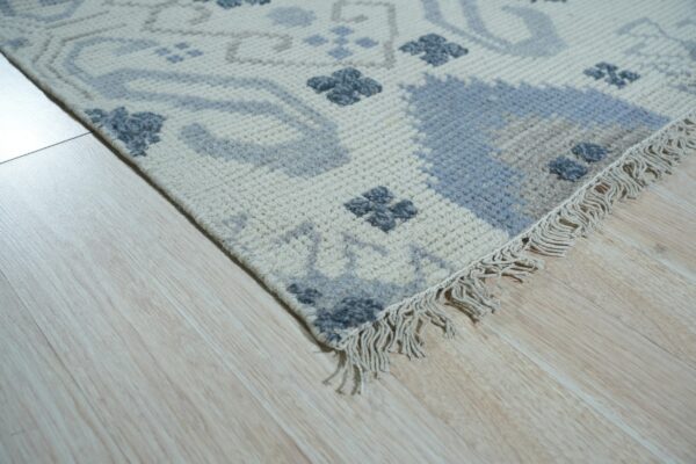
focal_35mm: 34
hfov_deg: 55.2
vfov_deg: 38.5
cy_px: 232
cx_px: 348
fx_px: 665
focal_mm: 34.4
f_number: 5
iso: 640
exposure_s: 1/160
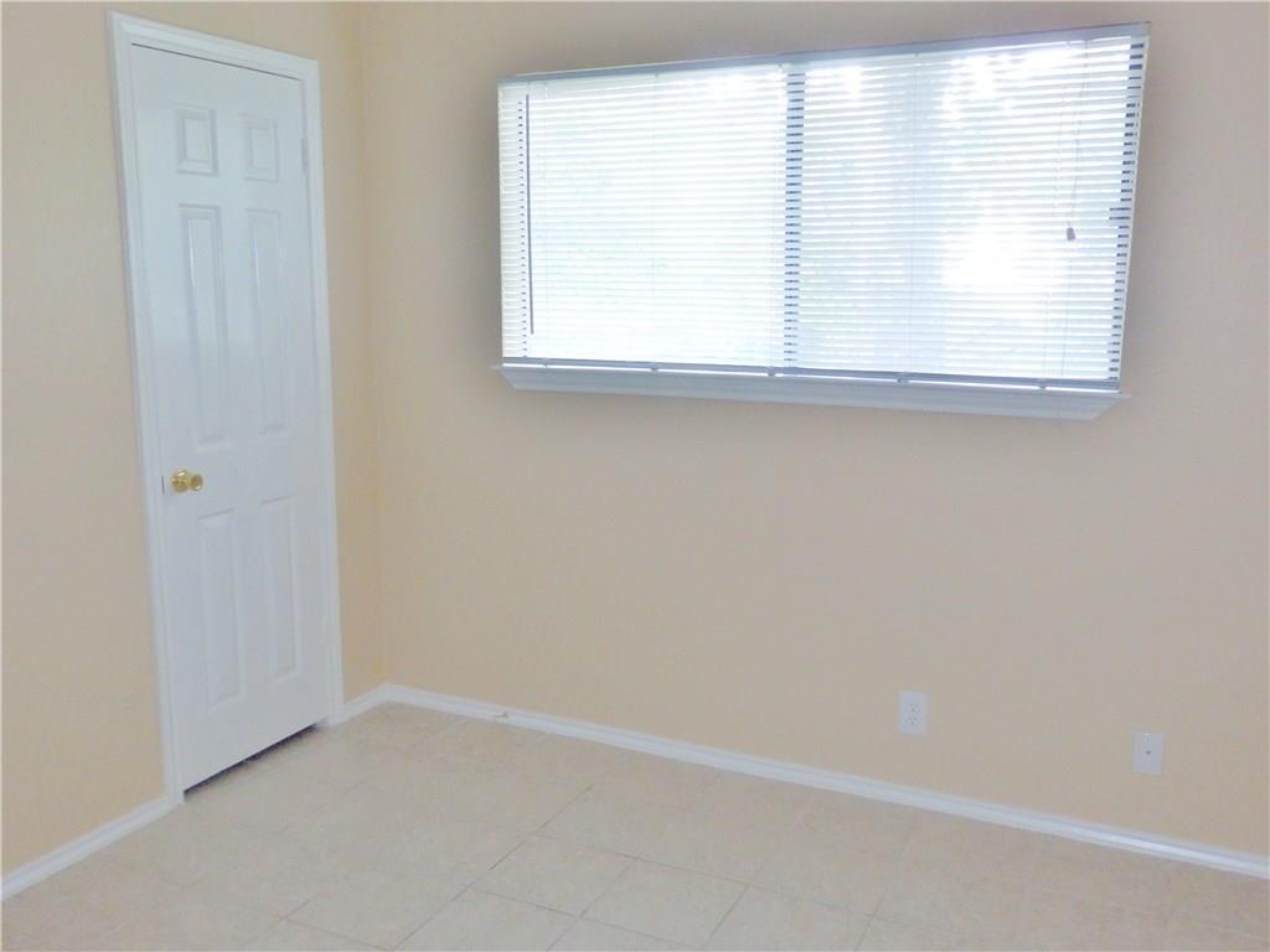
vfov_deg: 46.8
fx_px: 1101
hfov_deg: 60.0
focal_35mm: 30
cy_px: 476
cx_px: 635
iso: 400
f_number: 3.3
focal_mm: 5.5
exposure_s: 1/30
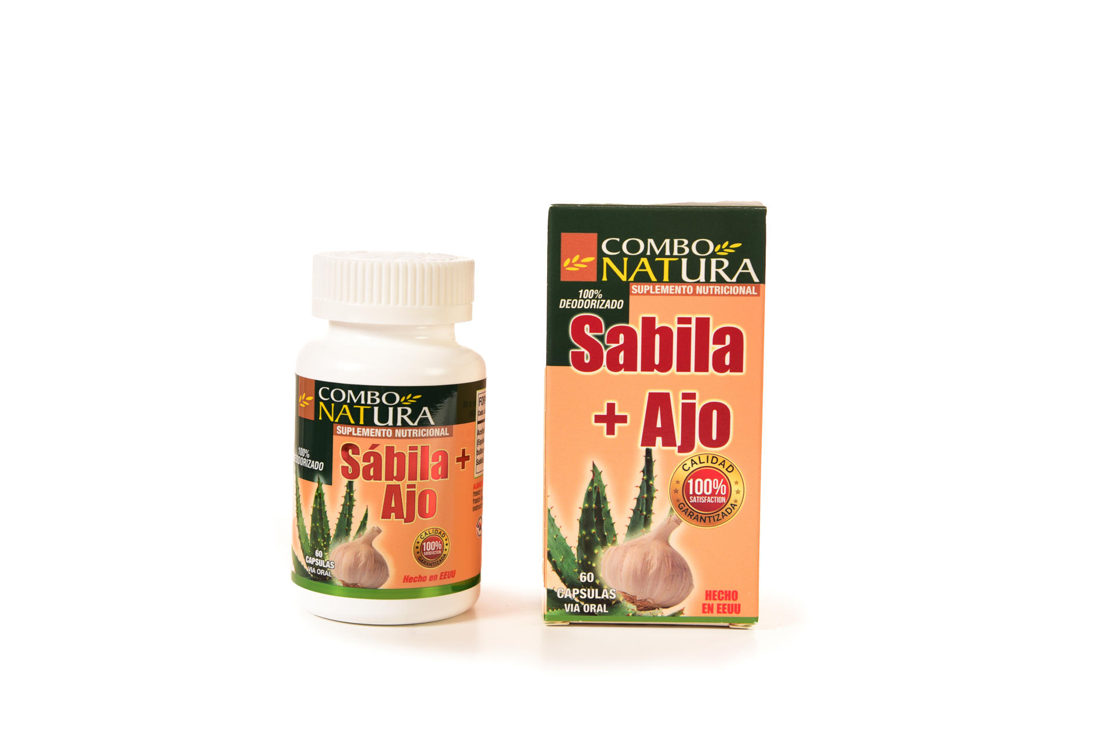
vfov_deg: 20.9
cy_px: 372
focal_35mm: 65
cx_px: 557
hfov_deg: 31.0
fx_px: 2012
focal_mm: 65
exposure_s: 1/125
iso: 200
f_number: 6.3
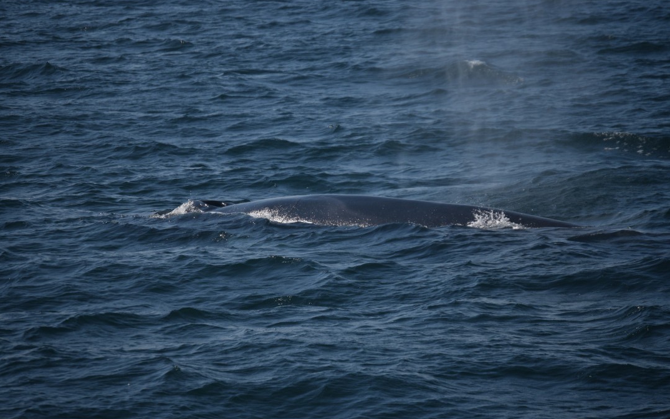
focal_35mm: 254
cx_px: 335
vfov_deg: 5.2
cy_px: 203
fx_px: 4629
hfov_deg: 8.3
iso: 200
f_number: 5.3
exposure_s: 1/4000
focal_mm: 165
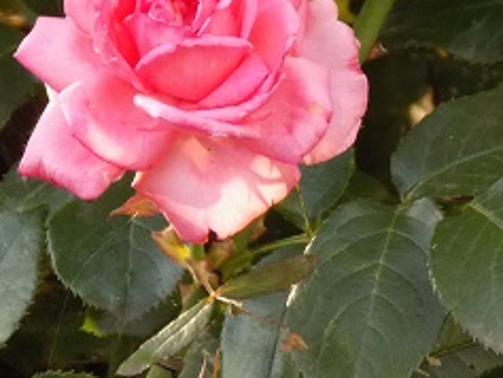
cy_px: 100
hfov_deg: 2.7
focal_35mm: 724
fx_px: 10526
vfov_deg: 2.1
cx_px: 168
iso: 320
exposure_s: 1/60
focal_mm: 63.7
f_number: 5.9
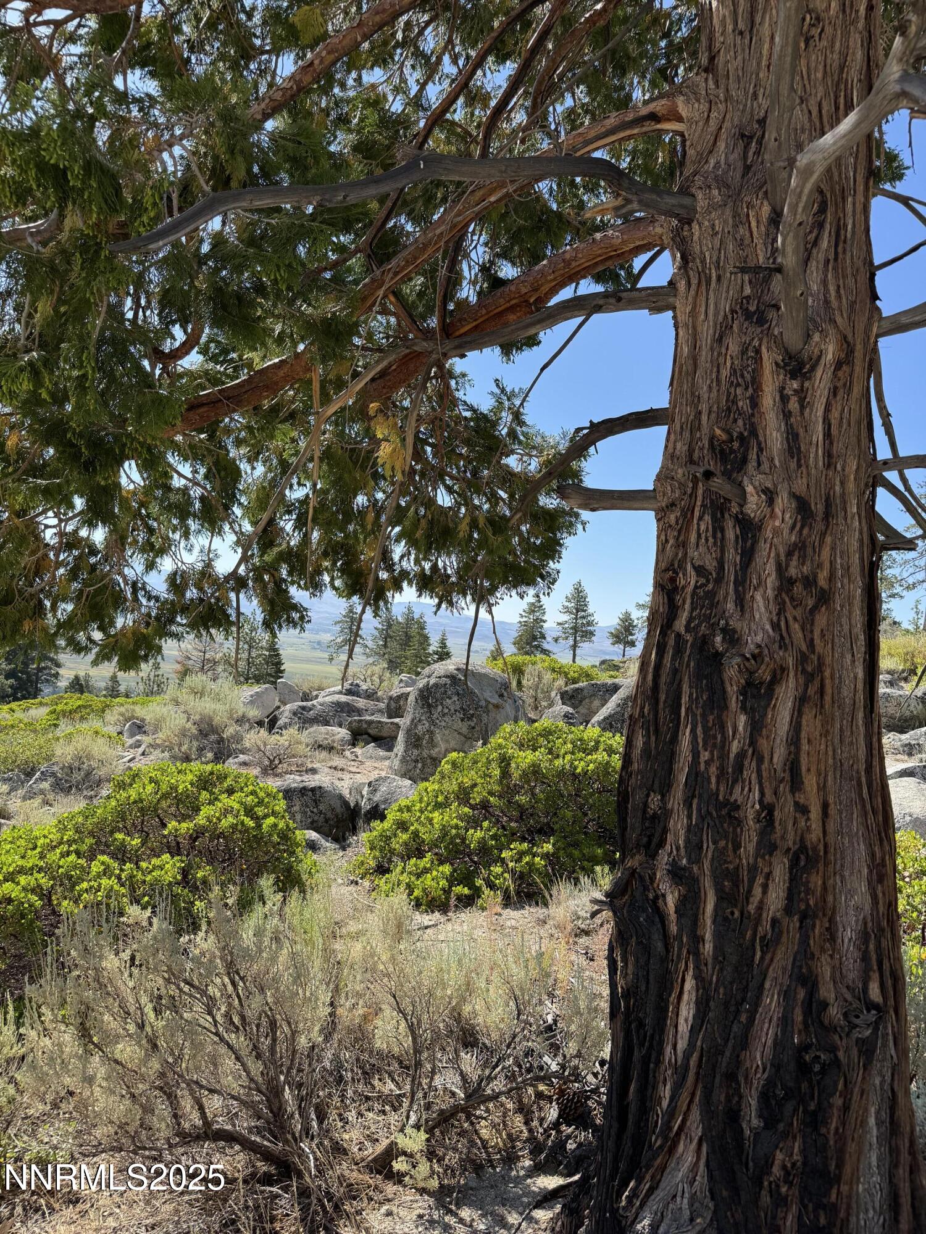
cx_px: 463
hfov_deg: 56.8
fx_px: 856
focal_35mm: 24
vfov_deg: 71.6
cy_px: 617
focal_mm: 6.76
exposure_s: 1/1721
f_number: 1.78
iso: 80
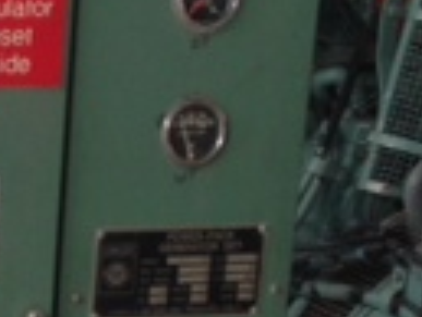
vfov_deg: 9.0
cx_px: -311
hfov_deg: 11.3
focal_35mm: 164
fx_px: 2001
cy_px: 271
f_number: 2.4
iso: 50
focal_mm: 4.13
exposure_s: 1/30
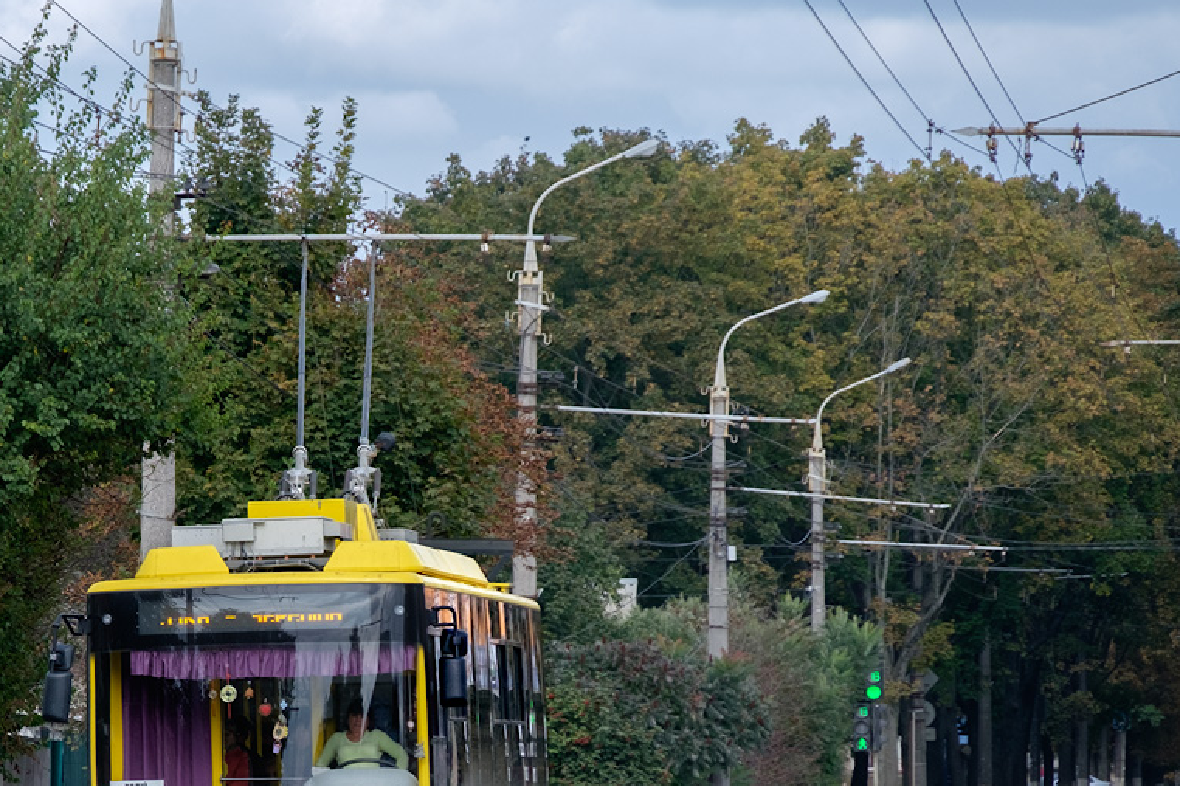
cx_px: 315
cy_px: 580
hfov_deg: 8.4
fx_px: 8061
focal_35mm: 246
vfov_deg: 5.6
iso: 400
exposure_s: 1/500
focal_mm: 104.2
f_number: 6.4
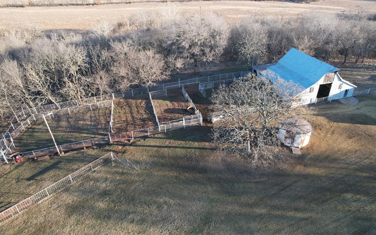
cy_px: 107
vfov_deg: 52.9
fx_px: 236
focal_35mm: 23
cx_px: 191
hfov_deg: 77.1
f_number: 2.8
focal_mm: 8.38
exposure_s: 1/320
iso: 150
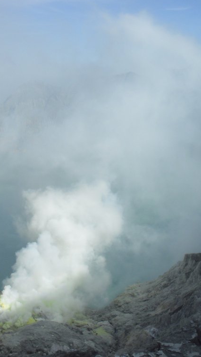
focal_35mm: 56
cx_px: 110
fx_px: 530
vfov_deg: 37.2
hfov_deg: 21.5
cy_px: 177
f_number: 8
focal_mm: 6.2
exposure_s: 1/400
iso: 100
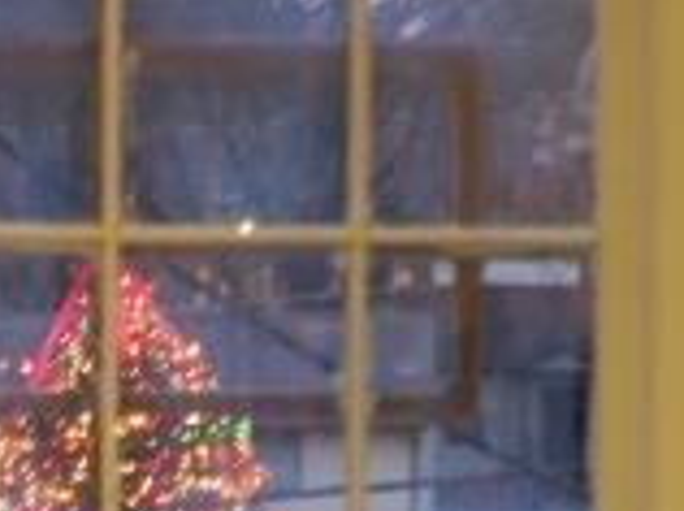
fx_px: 7773
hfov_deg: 5.0
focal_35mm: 394
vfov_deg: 3.7
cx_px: 117
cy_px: 747
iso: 160
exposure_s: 1/8
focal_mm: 23.1
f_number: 3.2
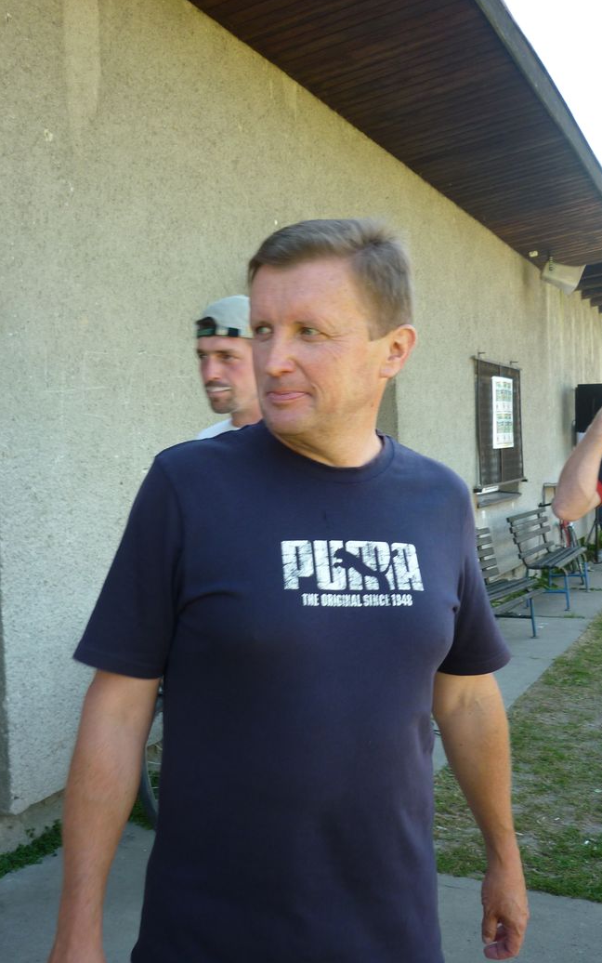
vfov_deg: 54.0
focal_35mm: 36
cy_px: 493
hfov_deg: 35.3
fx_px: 944
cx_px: 267
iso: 80
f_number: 2.8
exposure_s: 1/100
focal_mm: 5.5
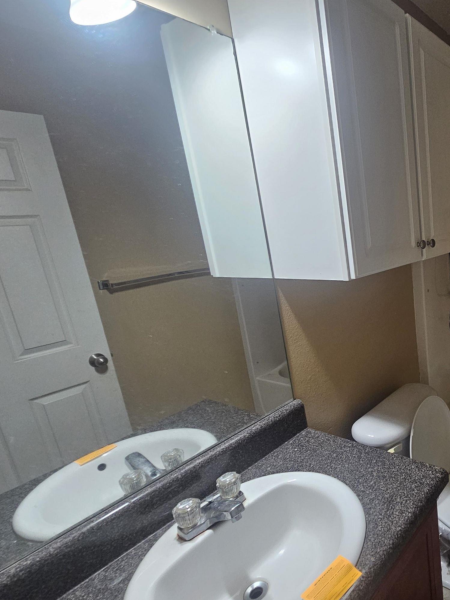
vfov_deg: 81.7
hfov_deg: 55.6
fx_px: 347
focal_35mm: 20
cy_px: 311
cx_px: 418
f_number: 2.2
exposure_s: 1/60
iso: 250
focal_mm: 2.2
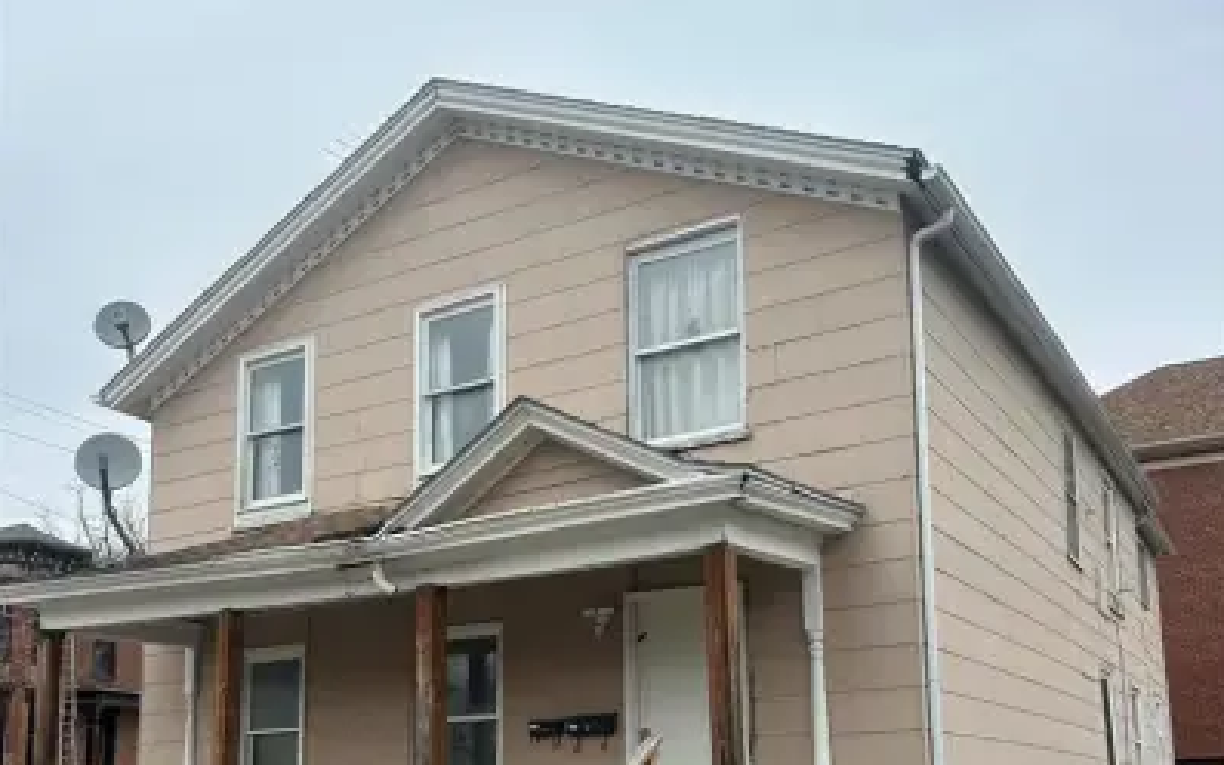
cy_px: 612
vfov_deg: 33.4
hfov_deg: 52.8
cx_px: 614
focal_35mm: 37
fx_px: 1234
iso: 50
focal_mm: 5.7
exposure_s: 1/1934
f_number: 1.5
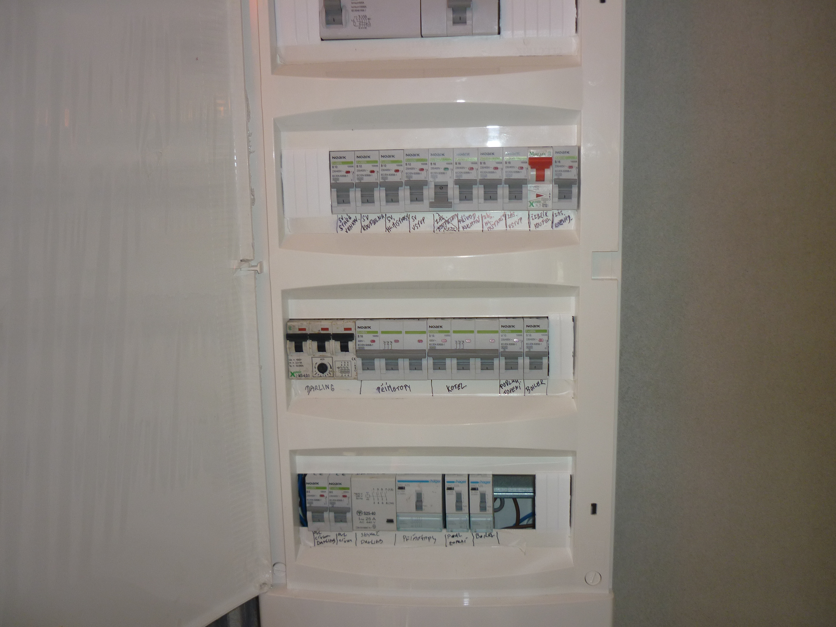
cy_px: 314
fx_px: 797
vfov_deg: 42.9
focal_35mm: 33
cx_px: 418
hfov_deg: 55.4
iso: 100
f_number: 2.8
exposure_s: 1/30
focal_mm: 5.5
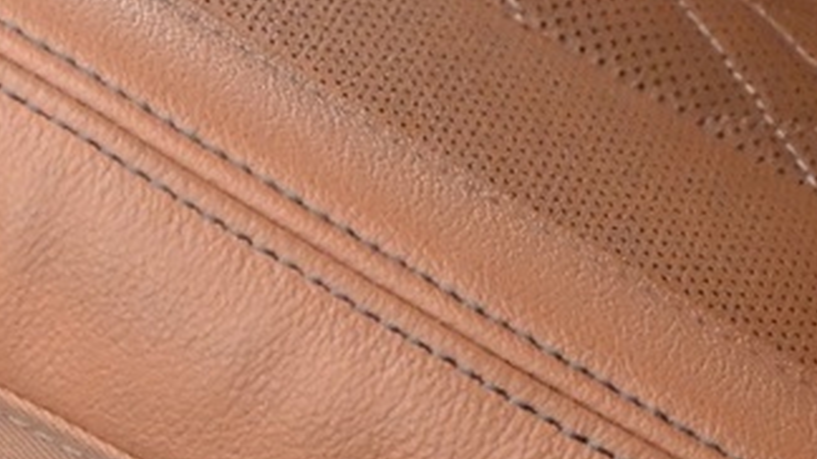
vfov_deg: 7.6
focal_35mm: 157
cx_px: -572
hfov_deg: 12.7
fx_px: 3400
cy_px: 648
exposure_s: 1/30
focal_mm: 20
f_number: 3.8
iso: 4000
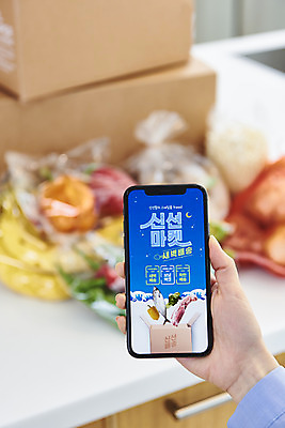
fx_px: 830
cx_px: 142
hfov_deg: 19.5
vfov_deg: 28.8
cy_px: 214
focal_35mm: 70
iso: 250
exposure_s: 1/125
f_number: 4.5
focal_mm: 70
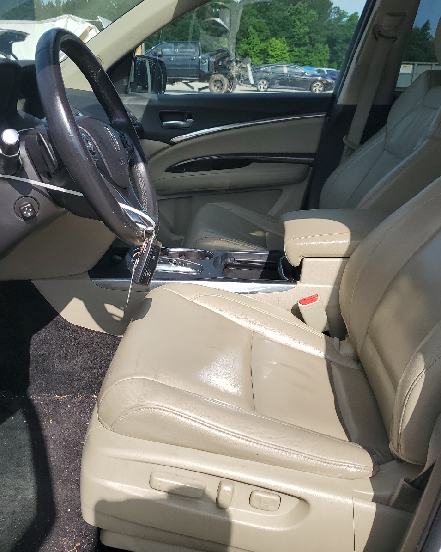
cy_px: 276
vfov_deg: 52.8
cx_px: 175
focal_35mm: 34
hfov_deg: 43.1
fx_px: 555
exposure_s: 1/3333
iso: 50
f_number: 1.5
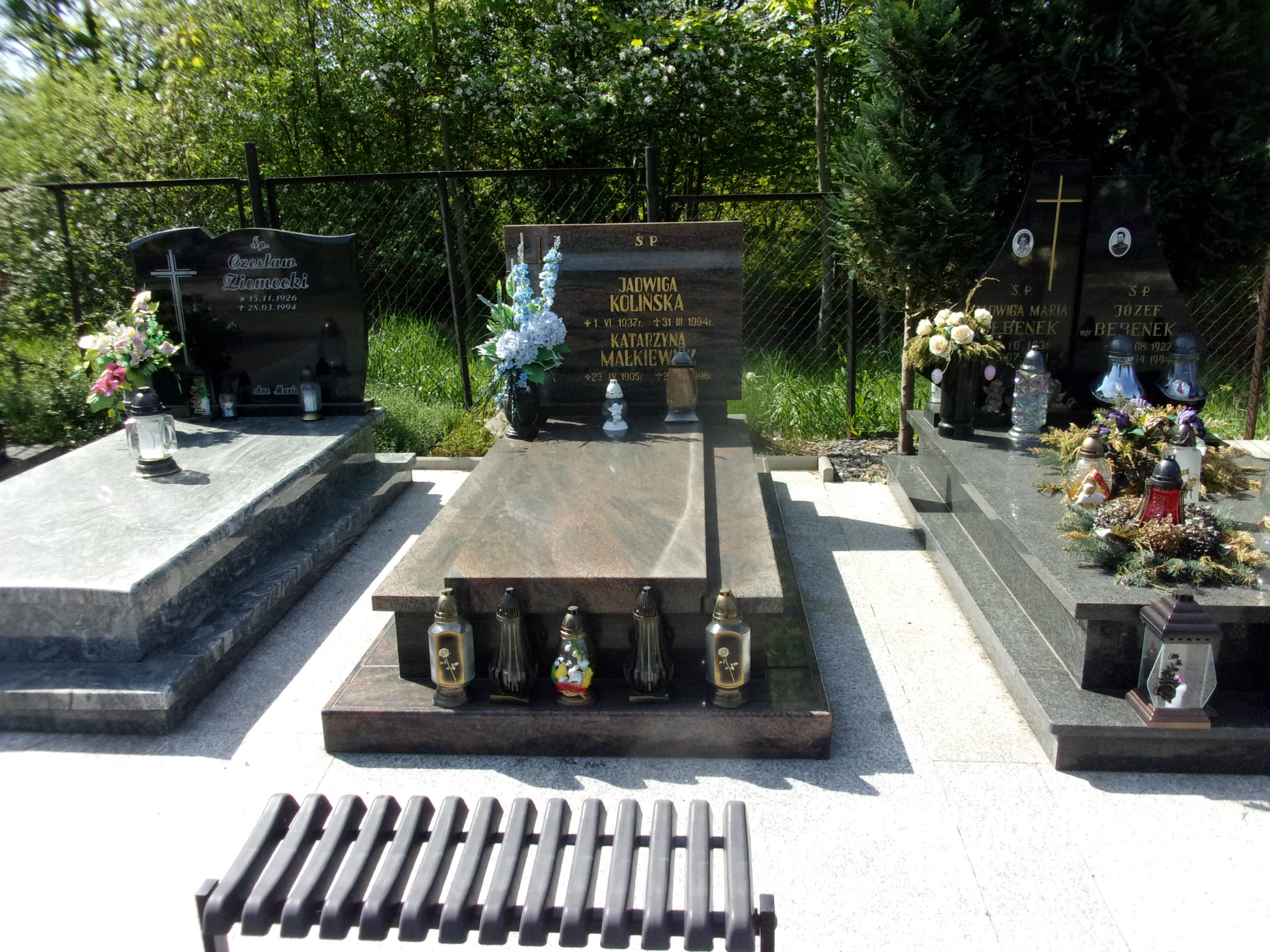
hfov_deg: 63.4
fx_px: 1027
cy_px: 476
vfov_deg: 49.7
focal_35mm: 28
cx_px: 635
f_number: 10.8
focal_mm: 5.1
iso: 200
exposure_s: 1/125
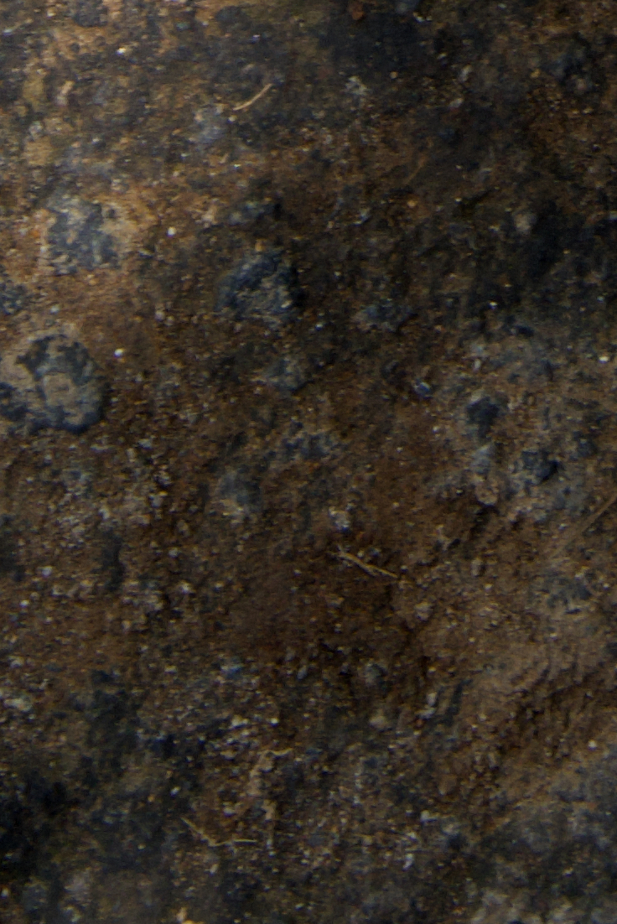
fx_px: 13736
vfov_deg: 3.8
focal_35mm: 535
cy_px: -1274
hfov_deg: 2.6
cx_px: 1134
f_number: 16
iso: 400
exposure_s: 1/160
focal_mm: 98
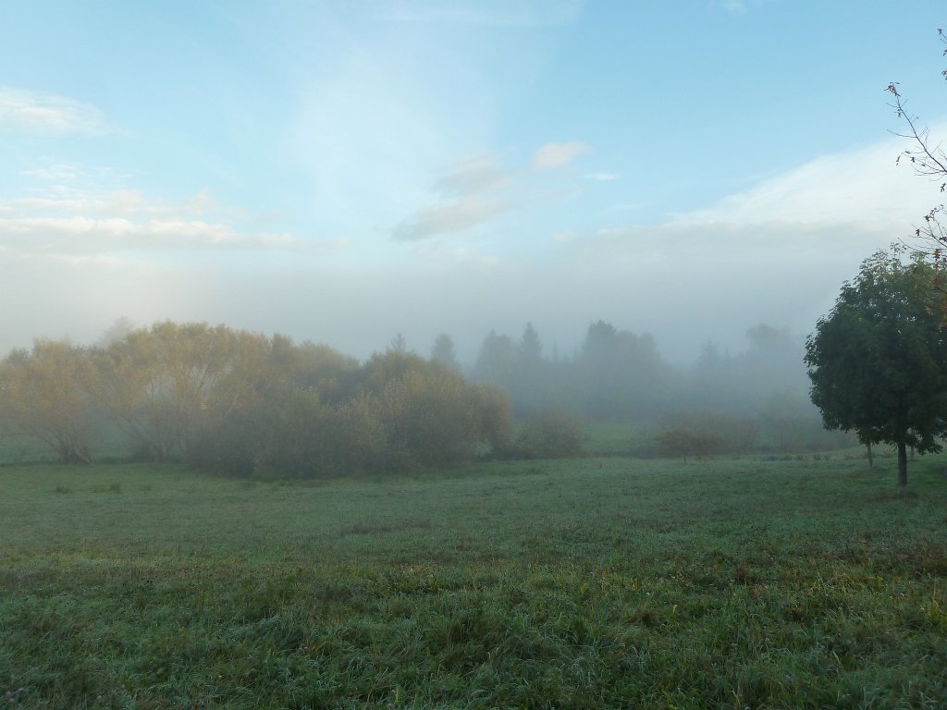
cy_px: 355
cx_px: 474
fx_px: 684
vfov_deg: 54.9
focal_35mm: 25
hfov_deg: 69.4
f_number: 4
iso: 125
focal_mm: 4.1
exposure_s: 1/160
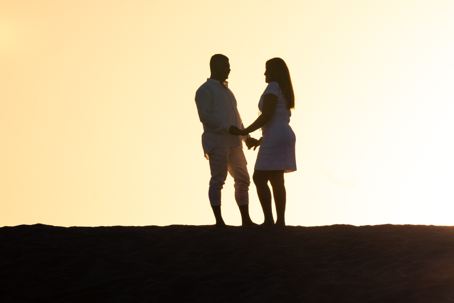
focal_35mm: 334
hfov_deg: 6.2
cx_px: 355
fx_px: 4211
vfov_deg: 4.1
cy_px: 130
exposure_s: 1/400
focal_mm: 140
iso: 400
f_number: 16
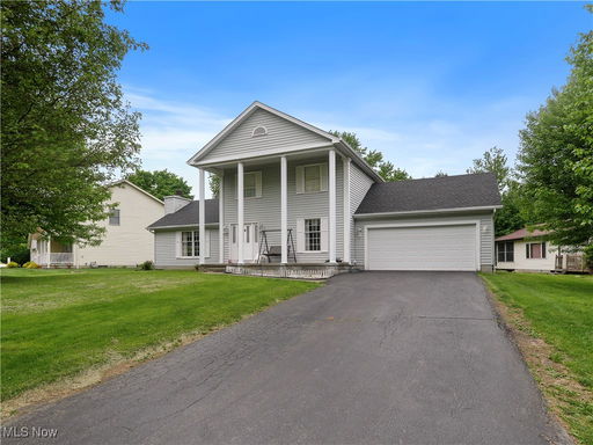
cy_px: 222
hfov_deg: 81.7
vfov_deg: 66.0
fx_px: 343
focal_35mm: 20
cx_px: 296
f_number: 4
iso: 200
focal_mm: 10
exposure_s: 1/160
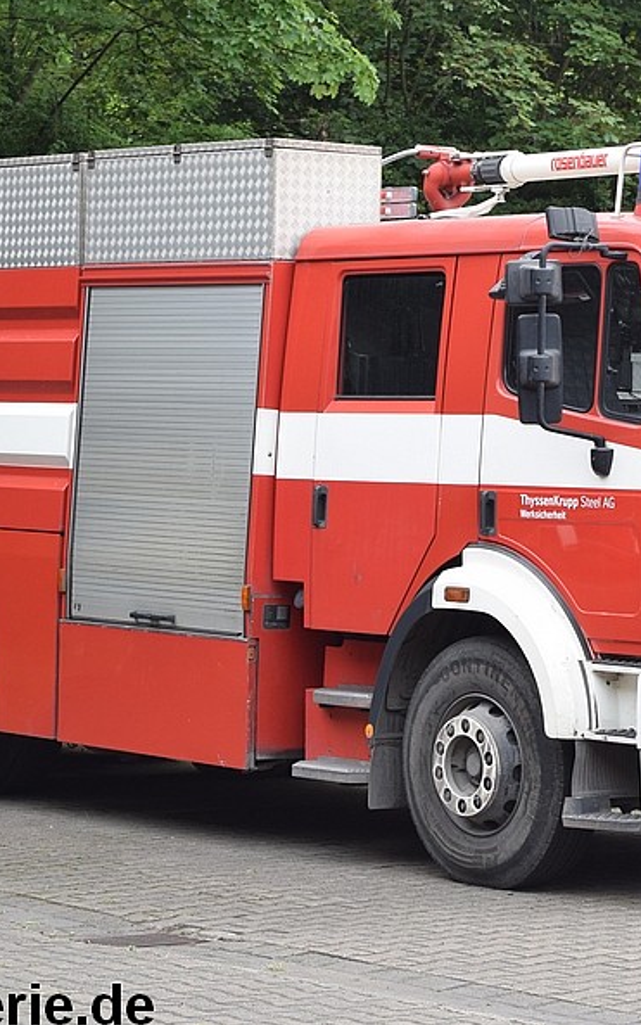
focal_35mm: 116
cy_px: 512
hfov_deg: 11.3
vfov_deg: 18.0
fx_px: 3240
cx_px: 346
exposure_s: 1/250
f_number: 8
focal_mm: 50
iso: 360
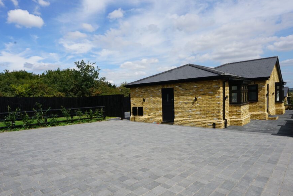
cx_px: 130
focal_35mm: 22
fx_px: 179
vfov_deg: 57.1
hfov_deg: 78.3
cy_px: 111
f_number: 14
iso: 100
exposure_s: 1/125
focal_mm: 16
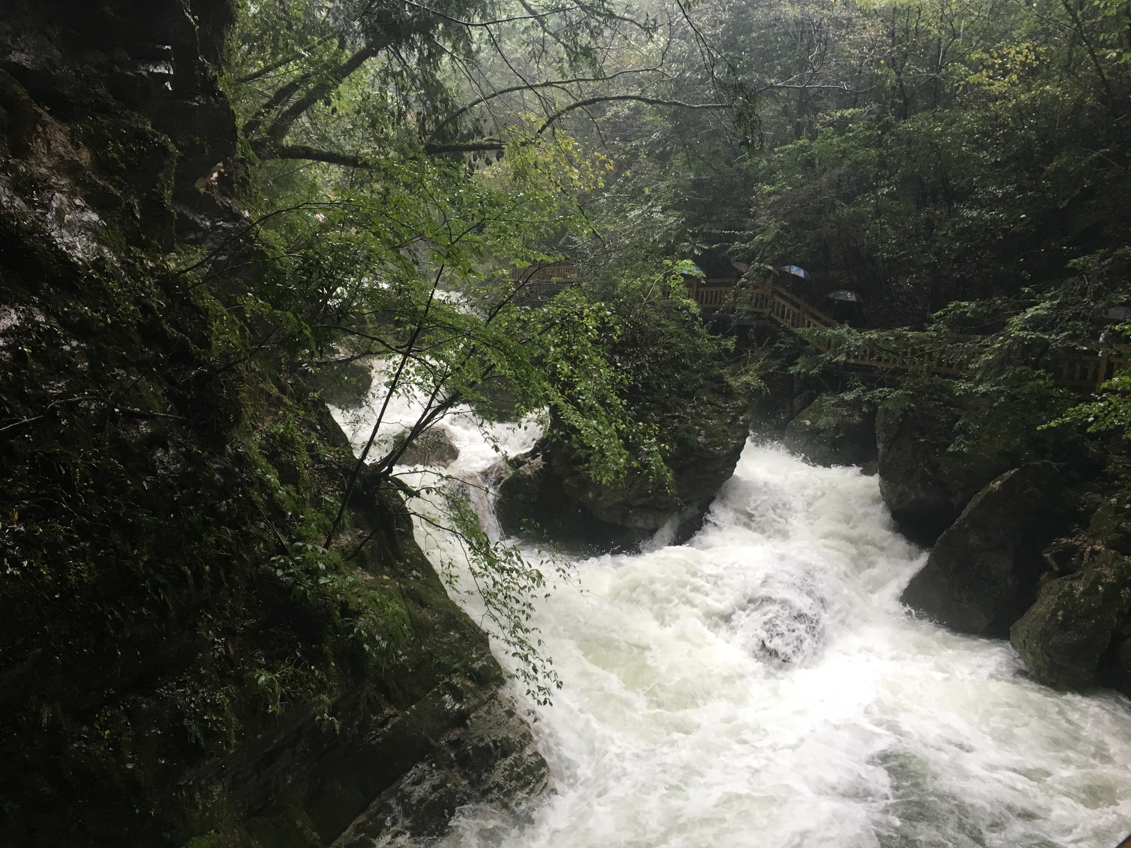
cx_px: 566
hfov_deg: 61.7
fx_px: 948
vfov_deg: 48.2
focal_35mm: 29
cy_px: 424
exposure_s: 1/33
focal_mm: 4.15
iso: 50
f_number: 2.2
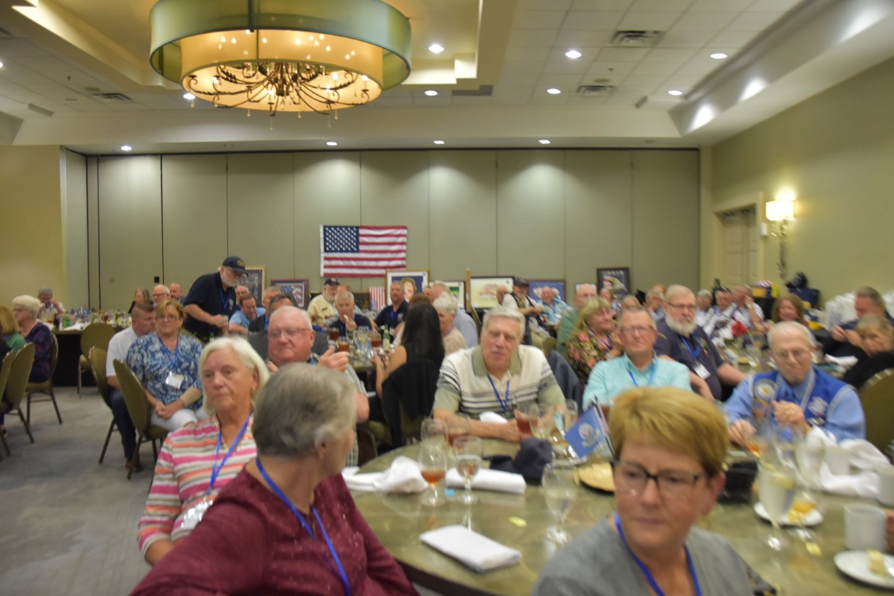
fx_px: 782
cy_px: 298
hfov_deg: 59.5
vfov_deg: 41.7
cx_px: 447
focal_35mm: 32
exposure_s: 1/60
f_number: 3.8
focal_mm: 21
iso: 1800
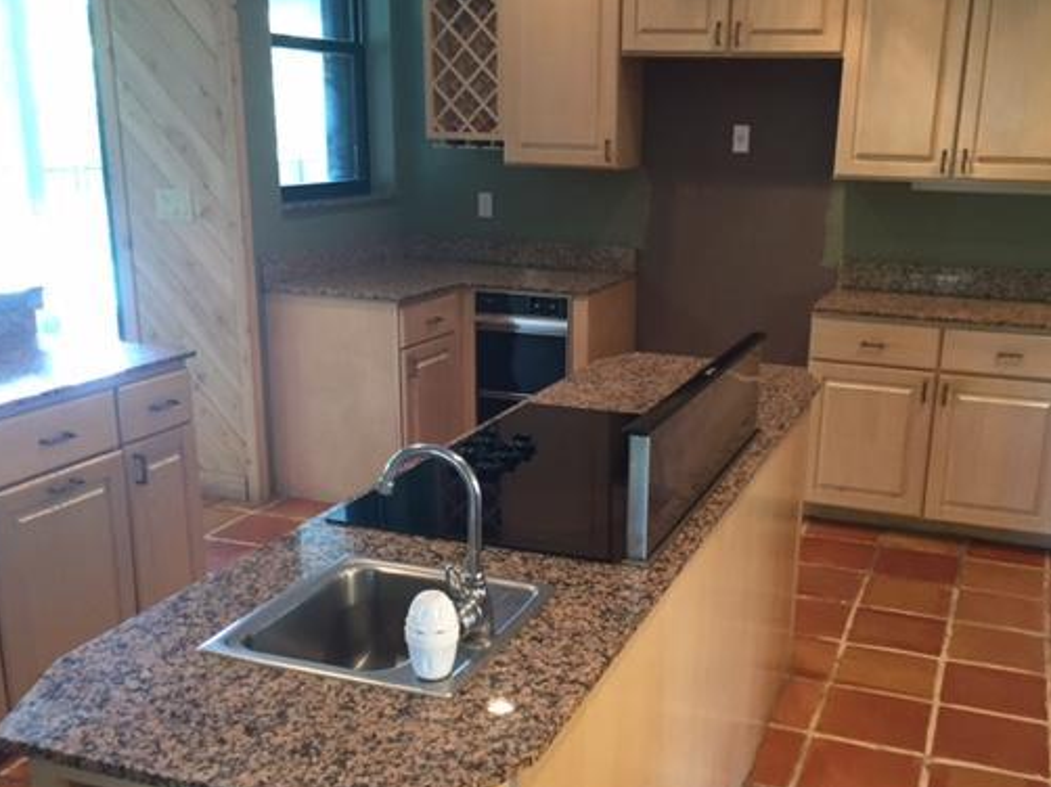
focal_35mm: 37
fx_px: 1123
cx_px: 622
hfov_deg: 49.9
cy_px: 450
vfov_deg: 38.6
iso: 160
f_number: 2.2
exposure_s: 1/30
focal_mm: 4.15
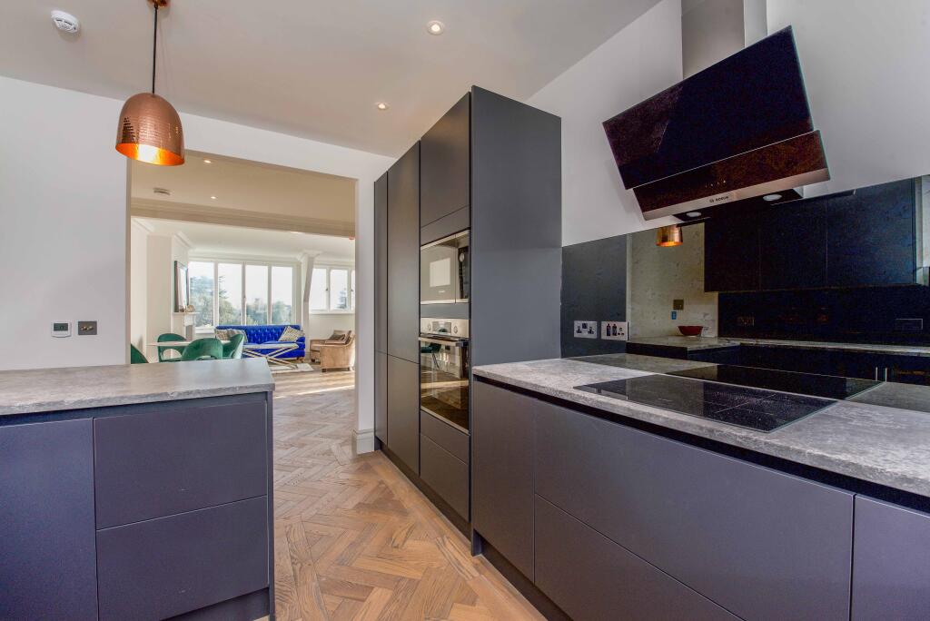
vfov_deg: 81.3
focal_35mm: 14
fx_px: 362
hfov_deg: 104.2
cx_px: 465
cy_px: 310
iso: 250
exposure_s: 1/60
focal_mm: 14
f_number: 9
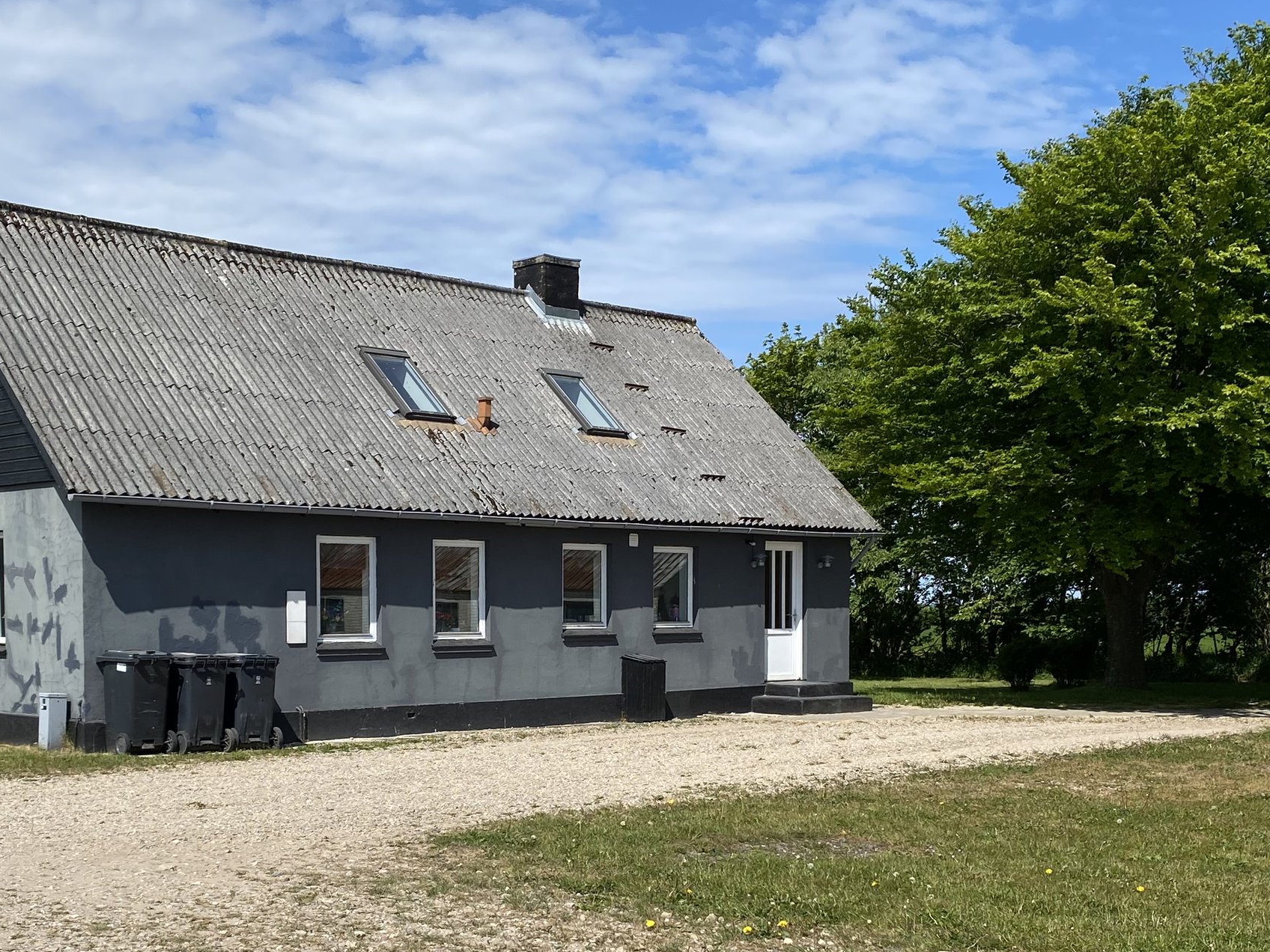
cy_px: 671
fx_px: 1688
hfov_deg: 41.2
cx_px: 567
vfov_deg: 31.1
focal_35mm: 46
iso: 32
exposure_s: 1/3401
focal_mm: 4.25
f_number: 1.8
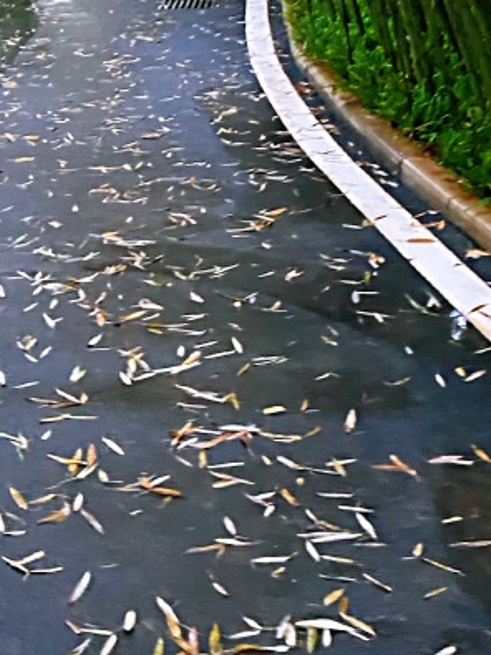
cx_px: -75
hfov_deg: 17.9
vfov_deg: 22.8
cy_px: -118
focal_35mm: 79
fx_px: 1495
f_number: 1.8
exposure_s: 1/60
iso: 400
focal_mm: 4.25
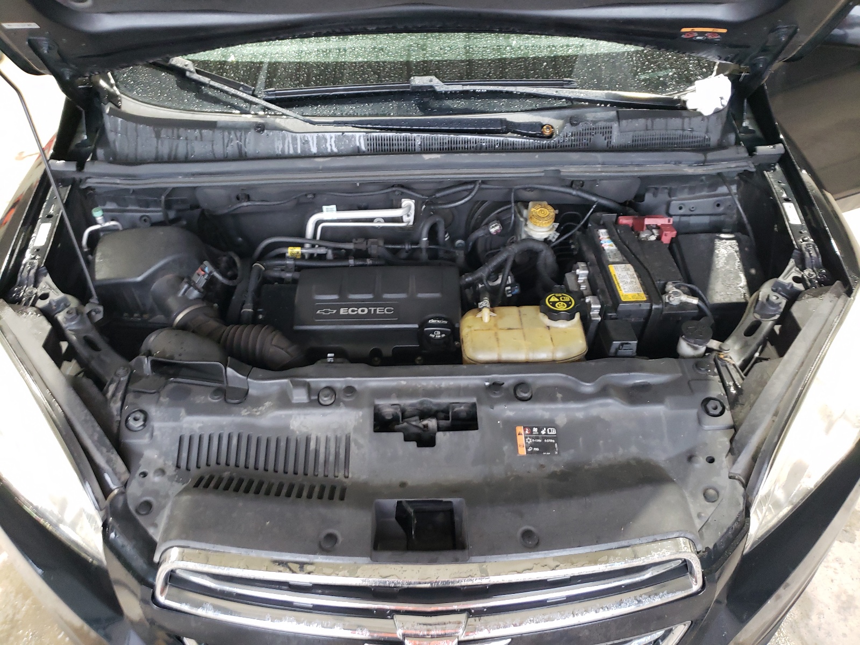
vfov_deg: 53.1
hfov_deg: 67.3
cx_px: 430
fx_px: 646
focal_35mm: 26
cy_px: 322
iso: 266
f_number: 1.5
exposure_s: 1/30
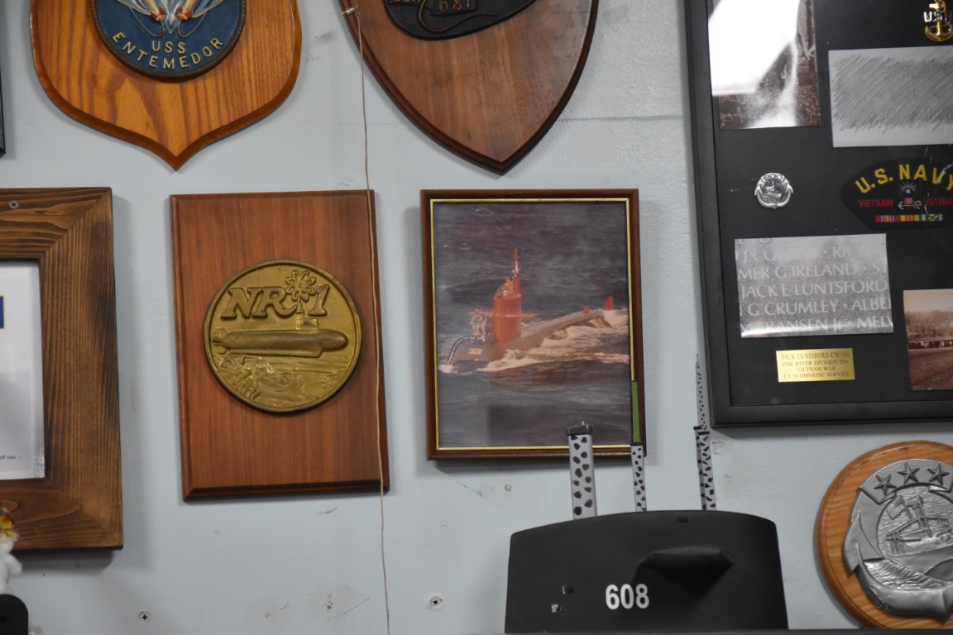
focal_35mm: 128
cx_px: 476
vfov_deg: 10.8
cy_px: 318
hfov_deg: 16.1
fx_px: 3375
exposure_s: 1/125
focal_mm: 85
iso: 3200
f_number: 5.6
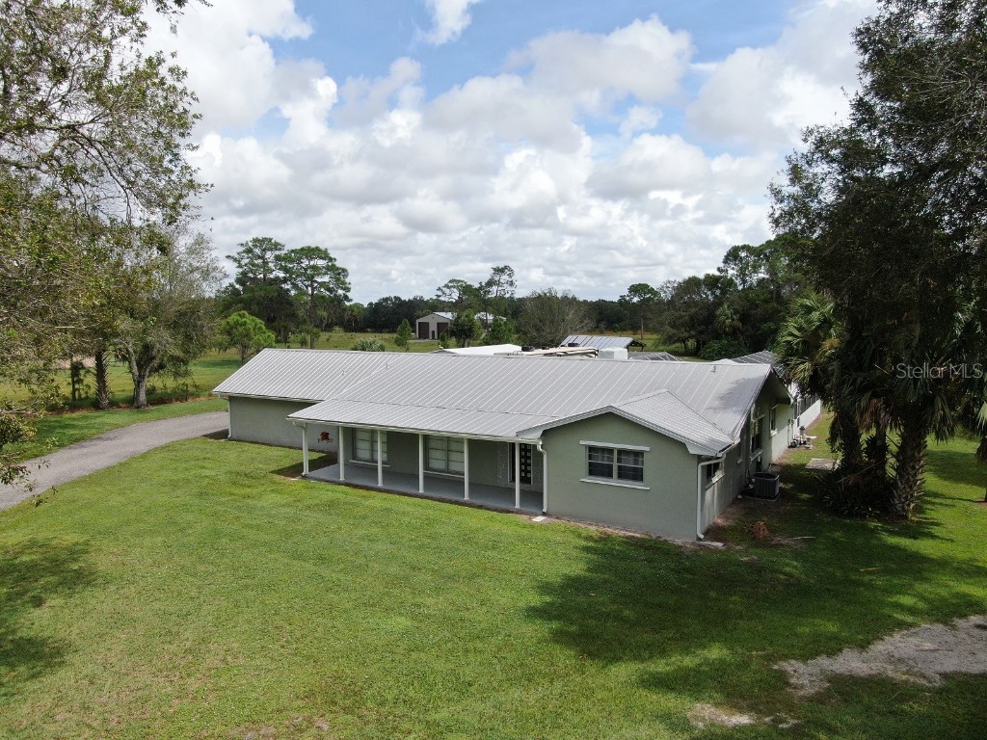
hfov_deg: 71.6
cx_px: 494
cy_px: 370
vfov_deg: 56.8
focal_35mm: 24
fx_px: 684
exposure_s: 1/1250
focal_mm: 4.39
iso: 100
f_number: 2.8
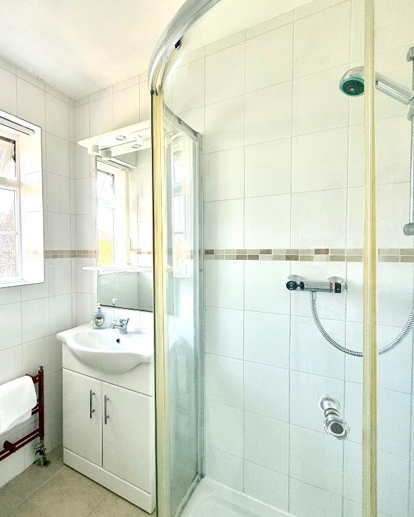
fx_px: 291
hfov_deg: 68.6
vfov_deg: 83.3
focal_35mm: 19
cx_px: 133
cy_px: 258
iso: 64
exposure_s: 1/100
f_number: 2.2
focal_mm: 2.22
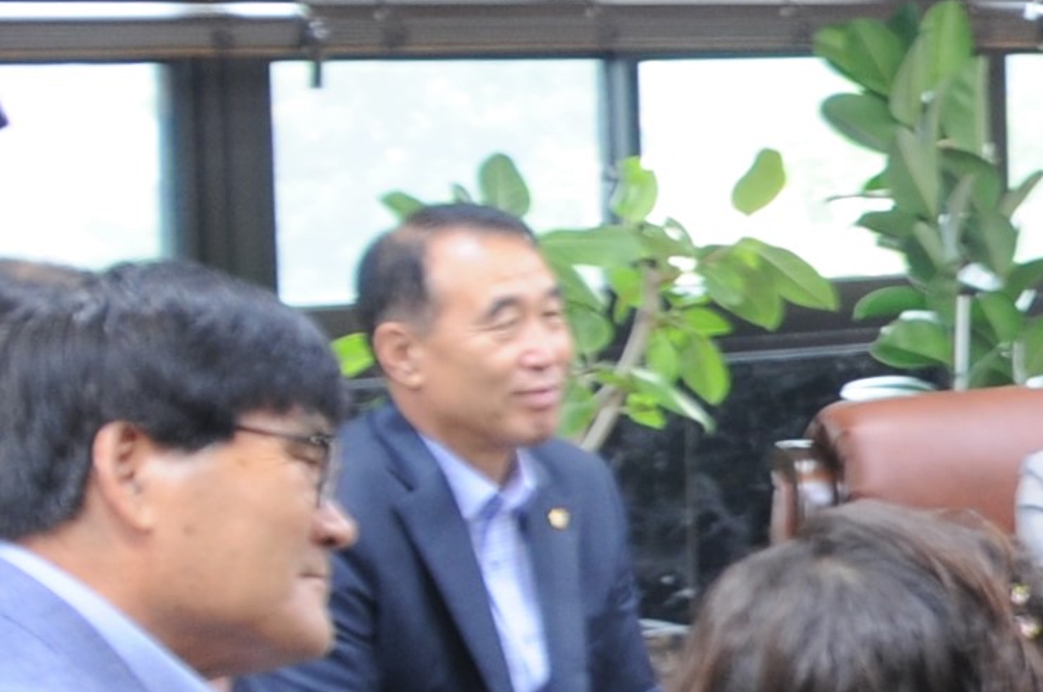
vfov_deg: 9.0
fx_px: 4398
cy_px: 527
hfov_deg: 11.7
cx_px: 2258
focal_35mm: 152
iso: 200
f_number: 3.5
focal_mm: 18
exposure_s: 1/10
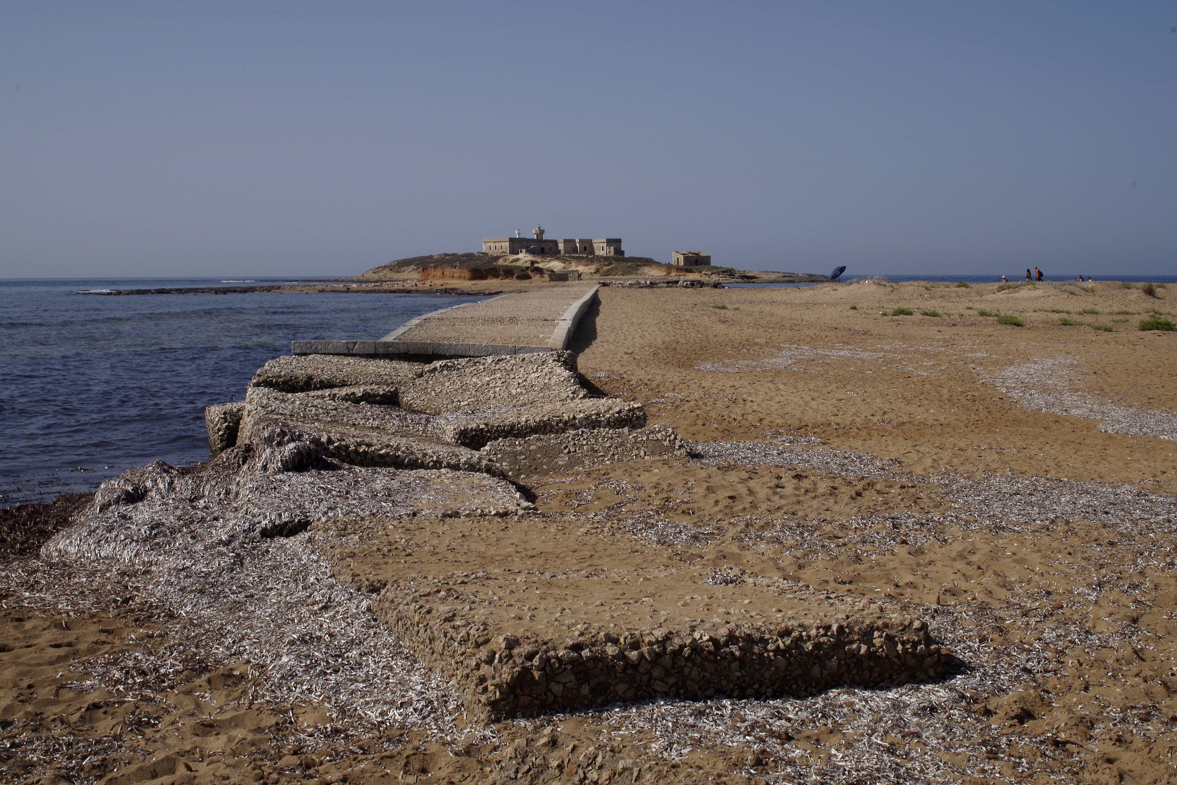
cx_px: 588
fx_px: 1373
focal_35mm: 42
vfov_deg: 31.9
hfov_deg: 46.4
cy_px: 392
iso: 100
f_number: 19
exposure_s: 1/125
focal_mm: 28
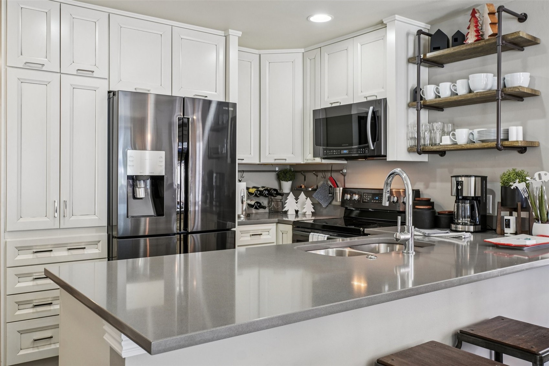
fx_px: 457
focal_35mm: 30
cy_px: 183
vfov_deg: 43.6
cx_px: 274
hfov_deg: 61.9
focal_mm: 20
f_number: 8
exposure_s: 1/20
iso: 400
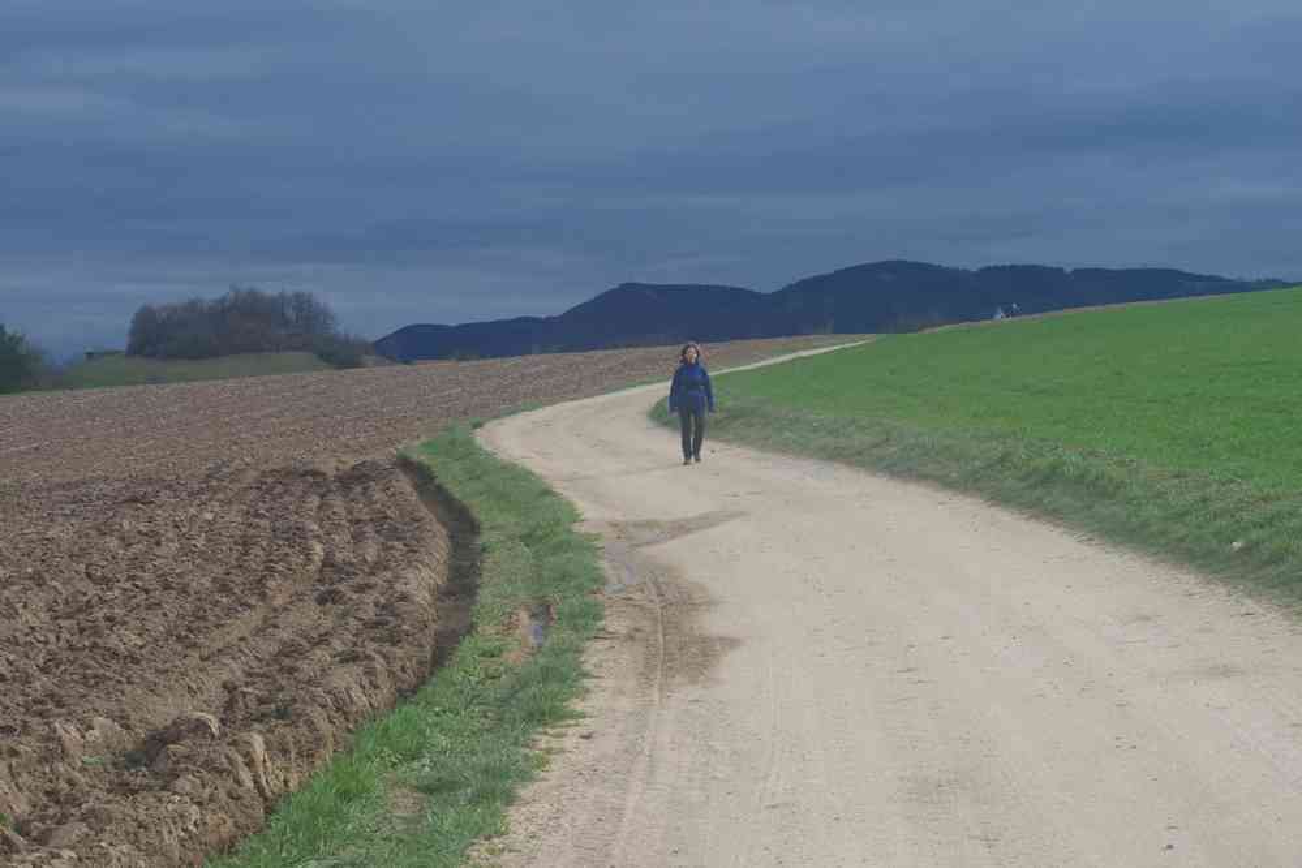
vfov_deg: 21.1
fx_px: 2333
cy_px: 434
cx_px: 651
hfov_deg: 31.2
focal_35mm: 64
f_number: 11
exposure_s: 1/80
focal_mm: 43
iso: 200
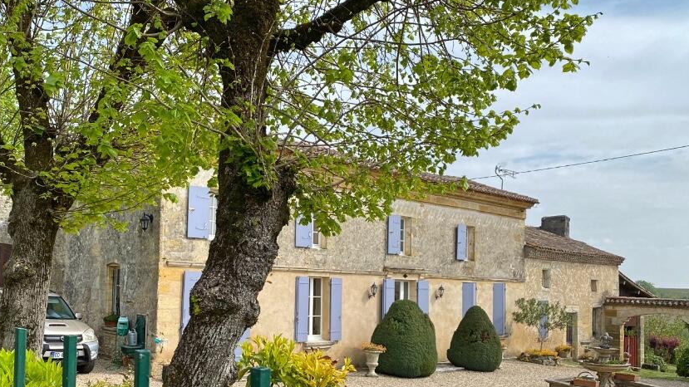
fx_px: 639
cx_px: 268
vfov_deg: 33.4
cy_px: 256
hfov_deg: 56.1
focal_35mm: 35
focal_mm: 4.25
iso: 32
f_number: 1.8
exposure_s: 1/2033
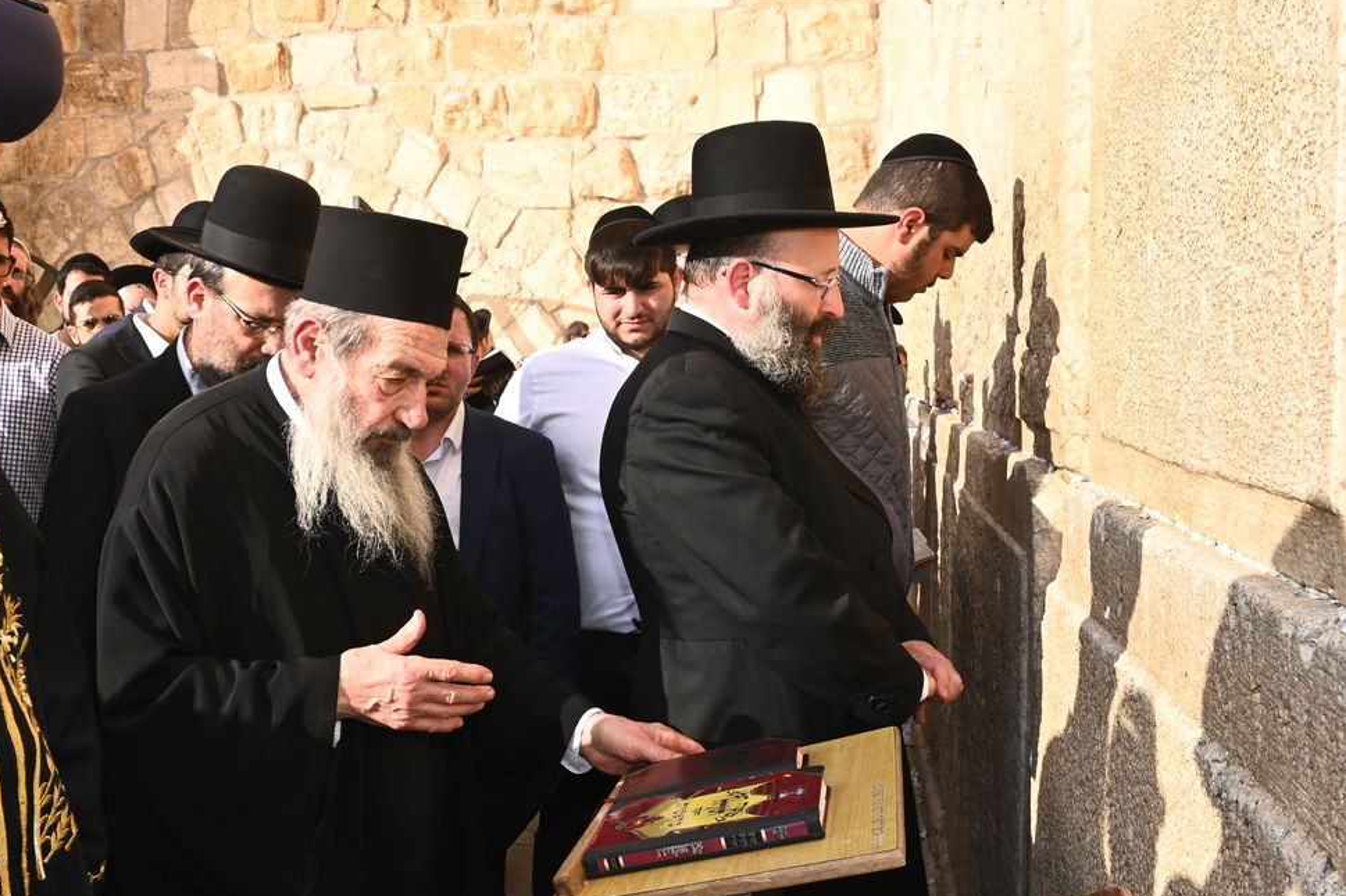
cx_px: 510
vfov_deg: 34.2
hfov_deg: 49.1
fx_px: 1457
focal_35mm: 39
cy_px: 440
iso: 160
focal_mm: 27
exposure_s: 1/125
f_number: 13
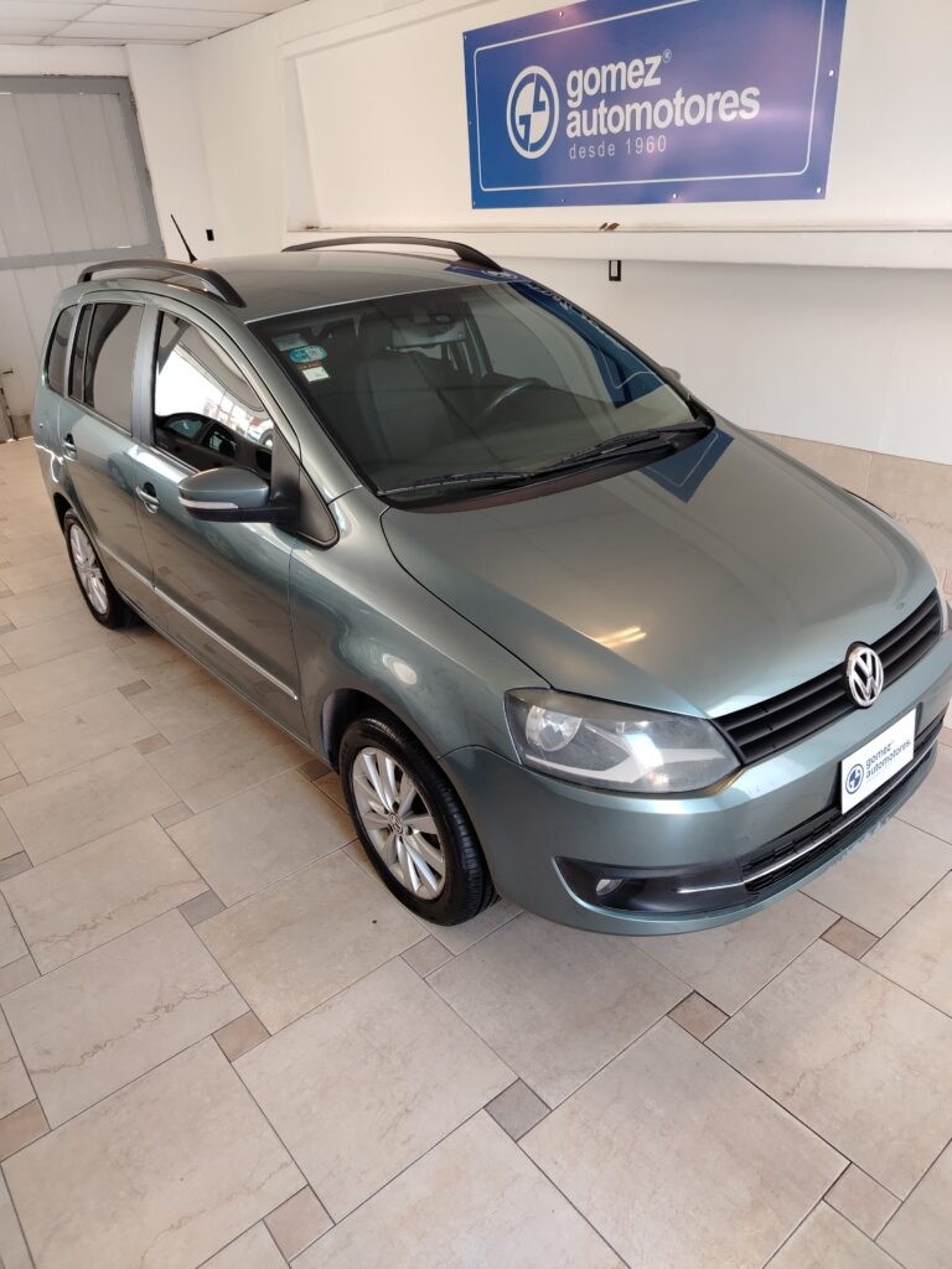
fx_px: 880
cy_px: 634
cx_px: 476
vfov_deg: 71.6
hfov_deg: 56.8
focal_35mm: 24
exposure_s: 1/50
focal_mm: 5.25
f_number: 1.75
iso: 447
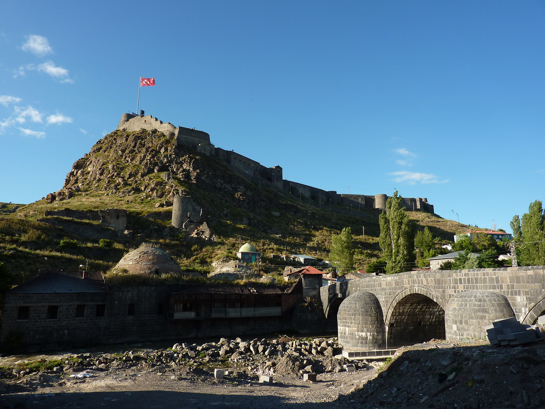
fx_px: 394
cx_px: 272
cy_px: 204
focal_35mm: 25
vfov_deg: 54.9
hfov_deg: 69.4
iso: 80
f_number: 4
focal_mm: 4.1
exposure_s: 1/320
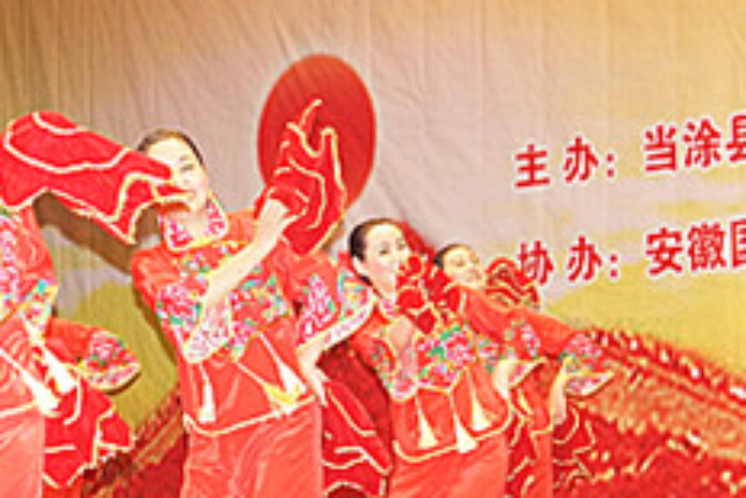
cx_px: 193
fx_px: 2716
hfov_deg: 15.6
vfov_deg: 10.5
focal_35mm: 131
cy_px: 329
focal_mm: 26
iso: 1600
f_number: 2.8
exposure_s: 1/160
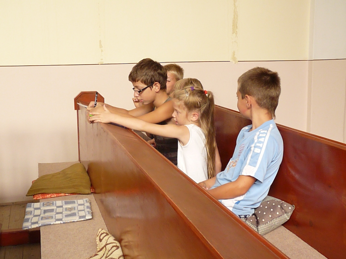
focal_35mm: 49
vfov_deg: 29.7
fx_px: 490
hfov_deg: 38.9
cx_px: 173
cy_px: 130
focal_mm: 8.7
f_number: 4.5
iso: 800
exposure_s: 1/250
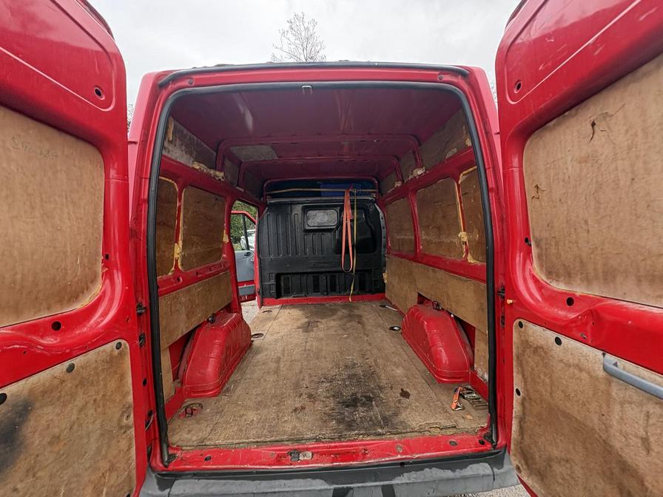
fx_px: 268
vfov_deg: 85.7
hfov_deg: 102.1
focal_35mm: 14
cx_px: 332
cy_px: 248
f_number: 2.2
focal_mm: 2.22
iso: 125
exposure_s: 1/117
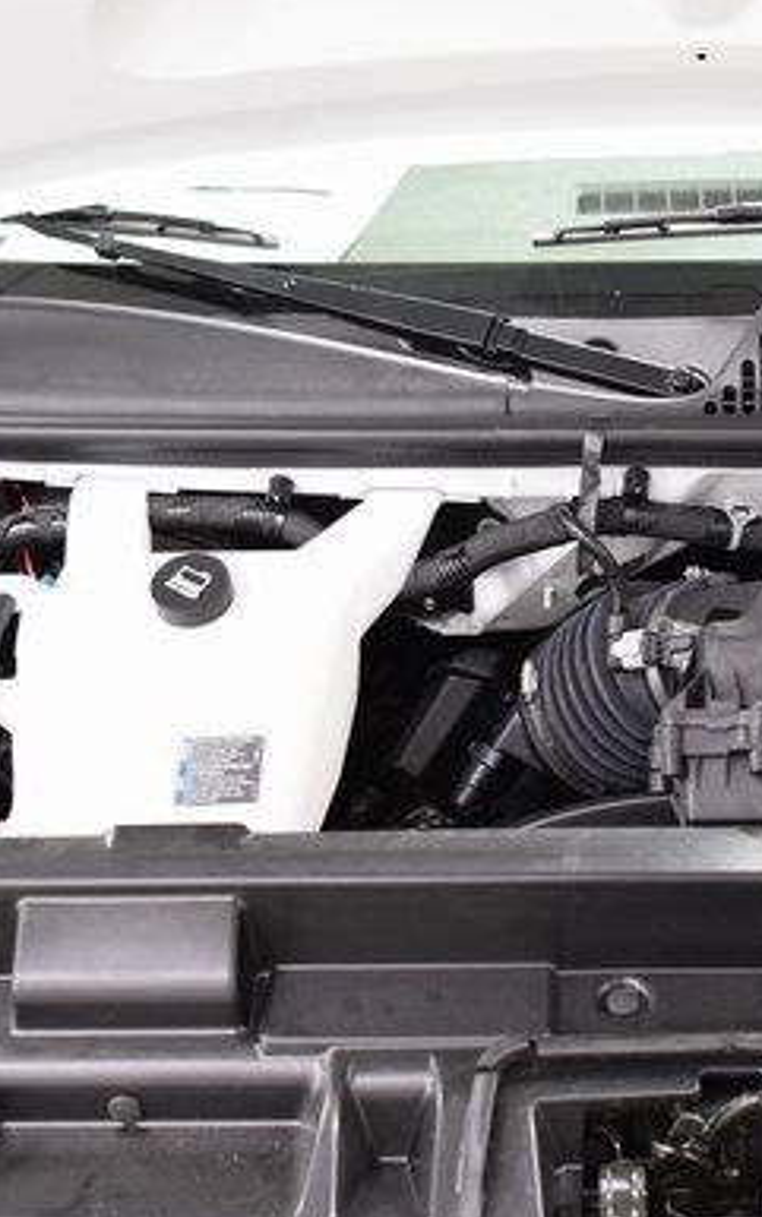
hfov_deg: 21.0
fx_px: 2025
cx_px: 651
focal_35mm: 61
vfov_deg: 33.5
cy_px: 612
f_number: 2.8
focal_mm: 24
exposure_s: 1/50
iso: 1600
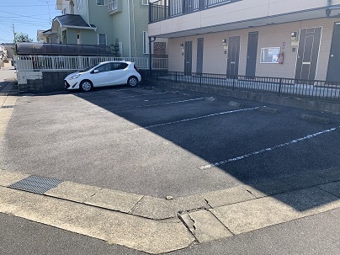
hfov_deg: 67.3
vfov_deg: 53.1
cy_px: 128
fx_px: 255
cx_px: 170
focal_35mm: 26
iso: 25
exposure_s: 1/887
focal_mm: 4.25
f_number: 1.8
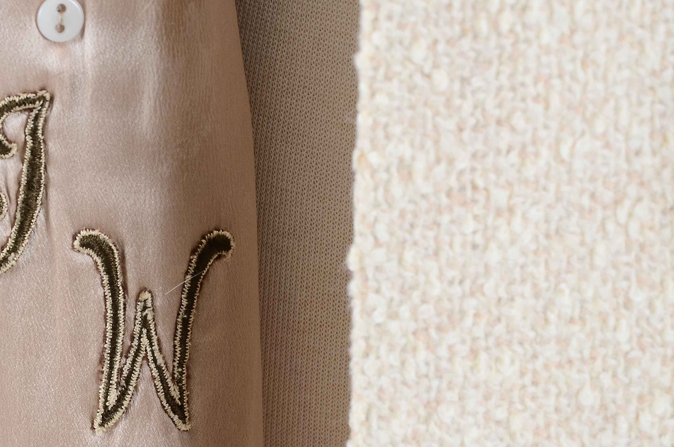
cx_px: 80
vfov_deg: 4.9
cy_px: 263
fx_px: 5248
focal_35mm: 281
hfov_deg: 7.3
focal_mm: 105
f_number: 7.1
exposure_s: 1/80
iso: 160
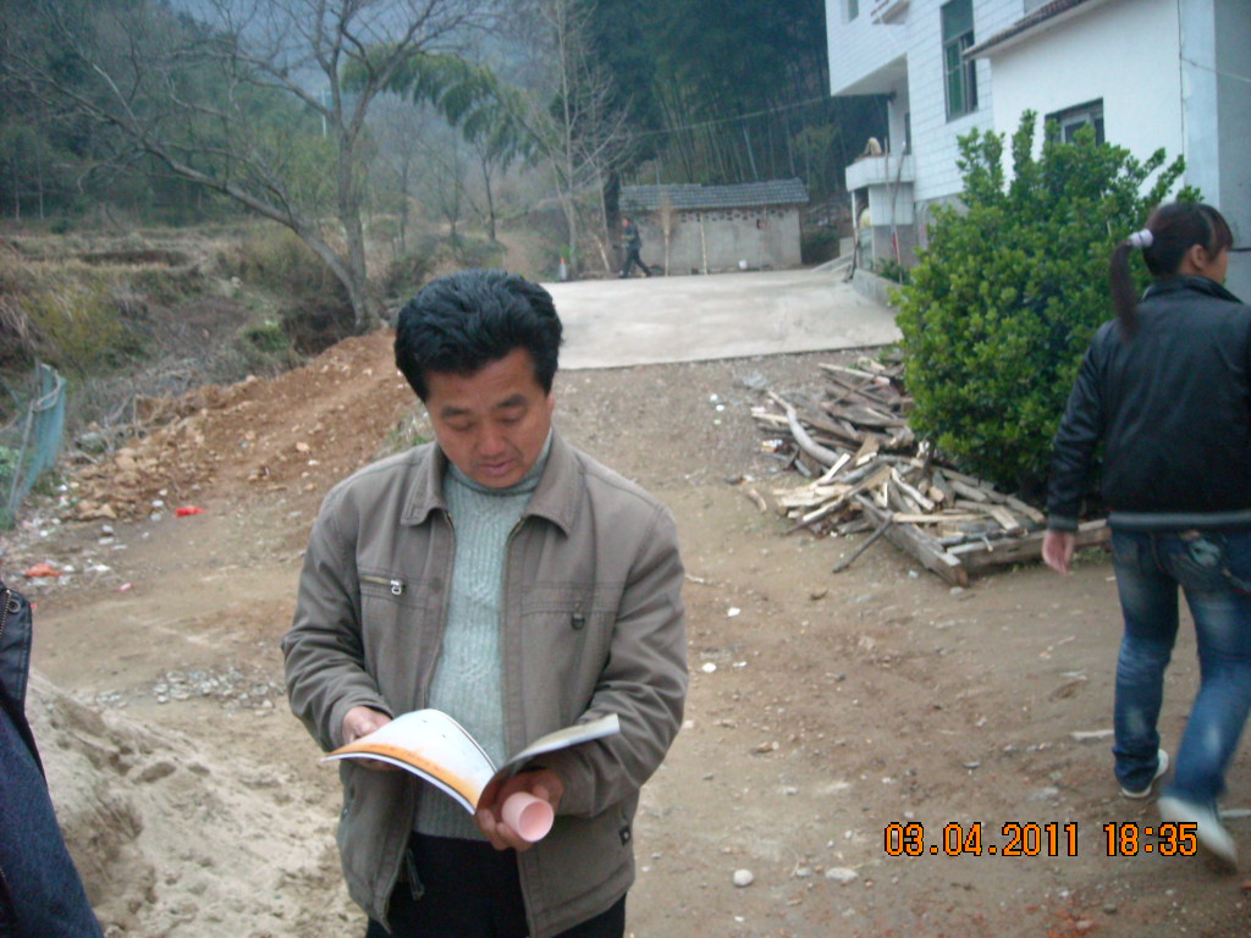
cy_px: 469
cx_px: 626
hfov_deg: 52.6
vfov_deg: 40.7
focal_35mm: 35
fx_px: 1265
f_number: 2.8
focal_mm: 5.7
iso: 400
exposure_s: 1/33
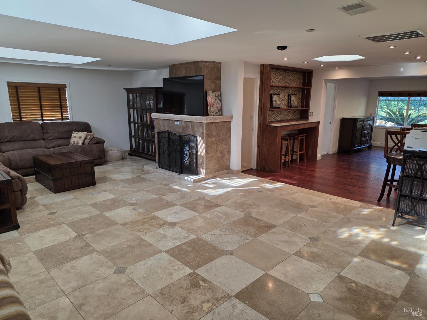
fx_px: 284
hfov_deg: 73.9
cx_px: 214
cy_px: 160
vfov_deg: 58.9
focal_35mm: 23
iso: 100
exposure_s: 1/120
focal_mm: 6.3
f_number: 1.7
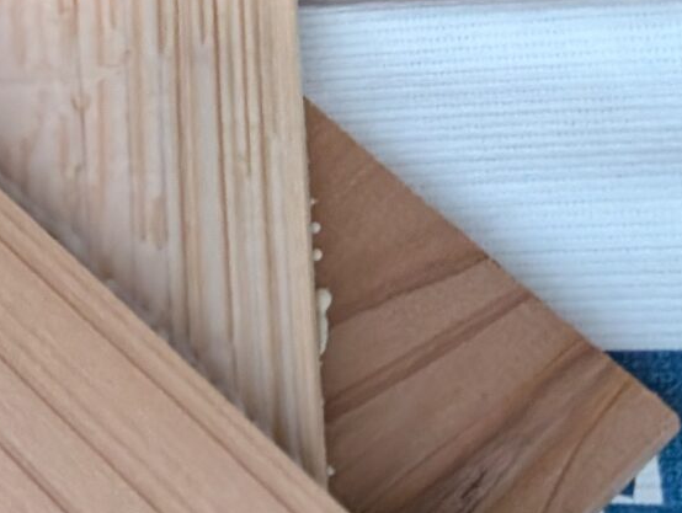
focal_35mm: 111
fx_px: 2190
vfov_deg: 12.7
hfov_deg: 15.2
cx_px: -560
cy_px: -246
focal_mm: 6.9
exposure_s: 1/81.6
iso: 816
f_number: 1.68
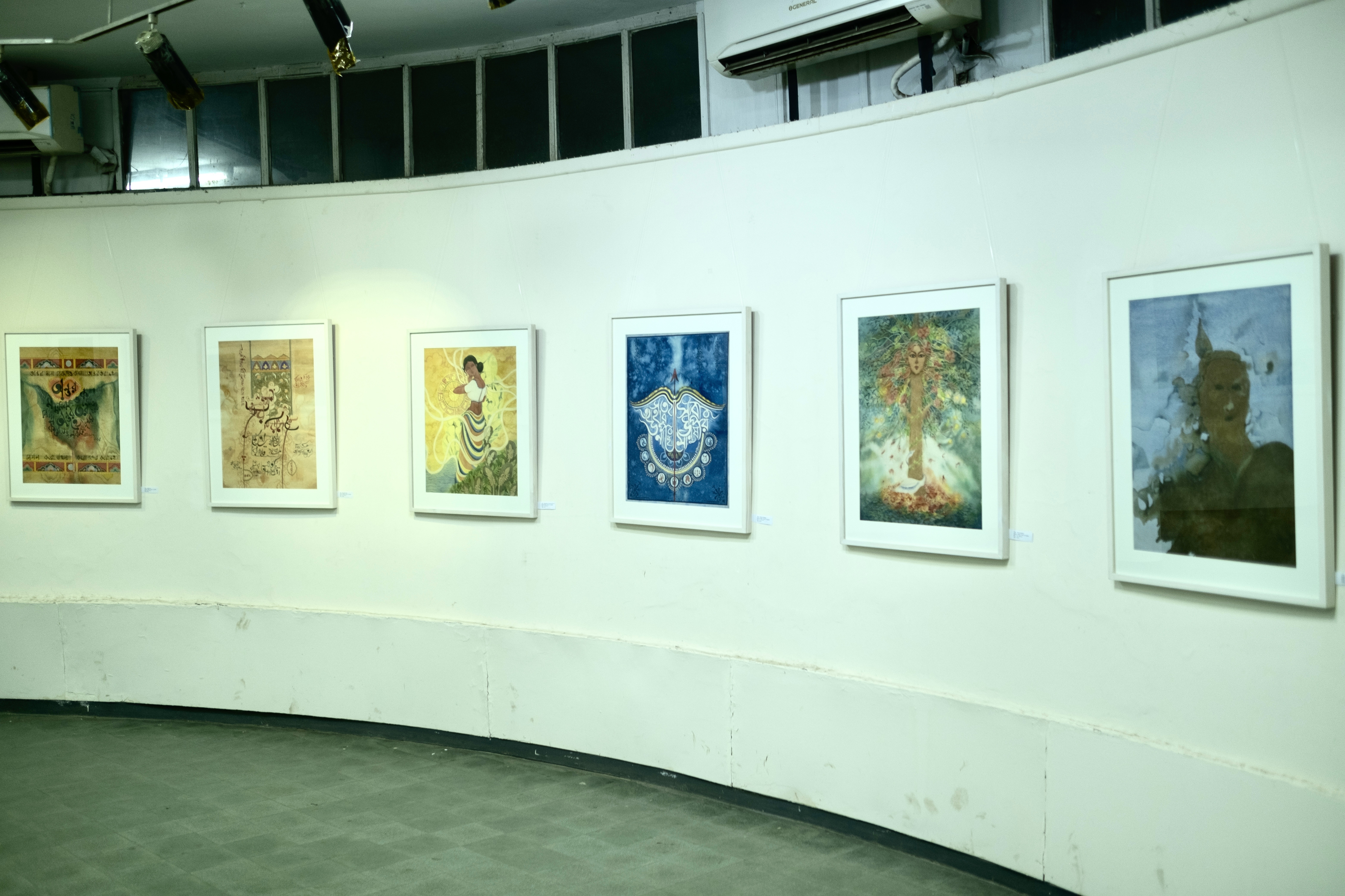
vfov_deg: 37.9
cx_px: 672
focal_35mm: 35
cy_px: 448
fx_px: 1308
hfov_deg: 54.4
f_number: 1.6
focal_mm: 23
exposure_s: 1/125
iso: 320
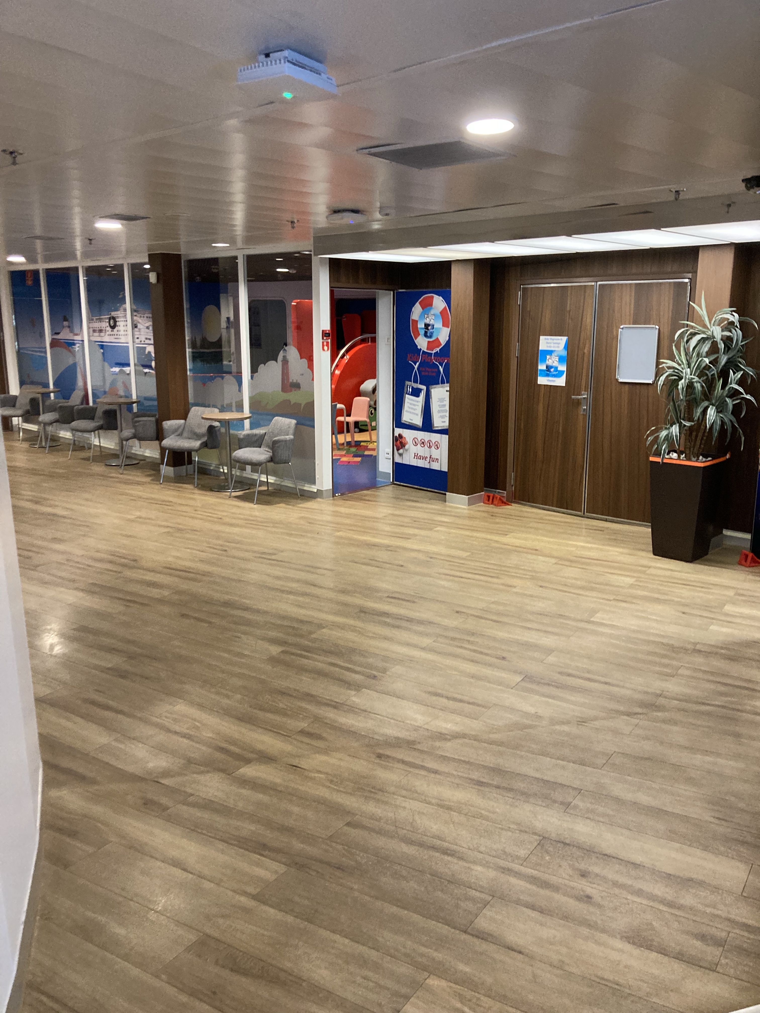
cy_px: 506
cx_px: 380
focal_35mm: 28
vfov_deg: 63.4
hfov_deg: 49.7
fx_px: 820
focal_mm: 3.99
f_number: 1.8
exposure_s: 1/50
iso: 320
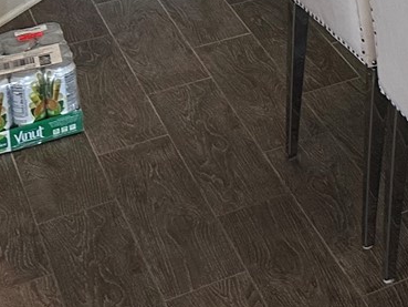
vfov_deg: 12.3
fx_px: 1226
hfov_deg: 15.6
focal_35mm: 104
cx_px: 775
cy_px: -344
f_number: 1.78
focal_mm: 6.86
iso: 160
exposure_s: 1/60
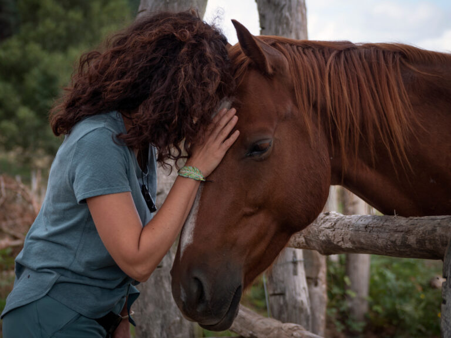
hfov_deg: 16.1
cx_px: 226
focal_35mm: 122
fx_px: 1589
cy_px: 169
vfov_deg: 12.1
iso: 100
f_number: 5
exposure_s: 1/250
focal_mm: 61
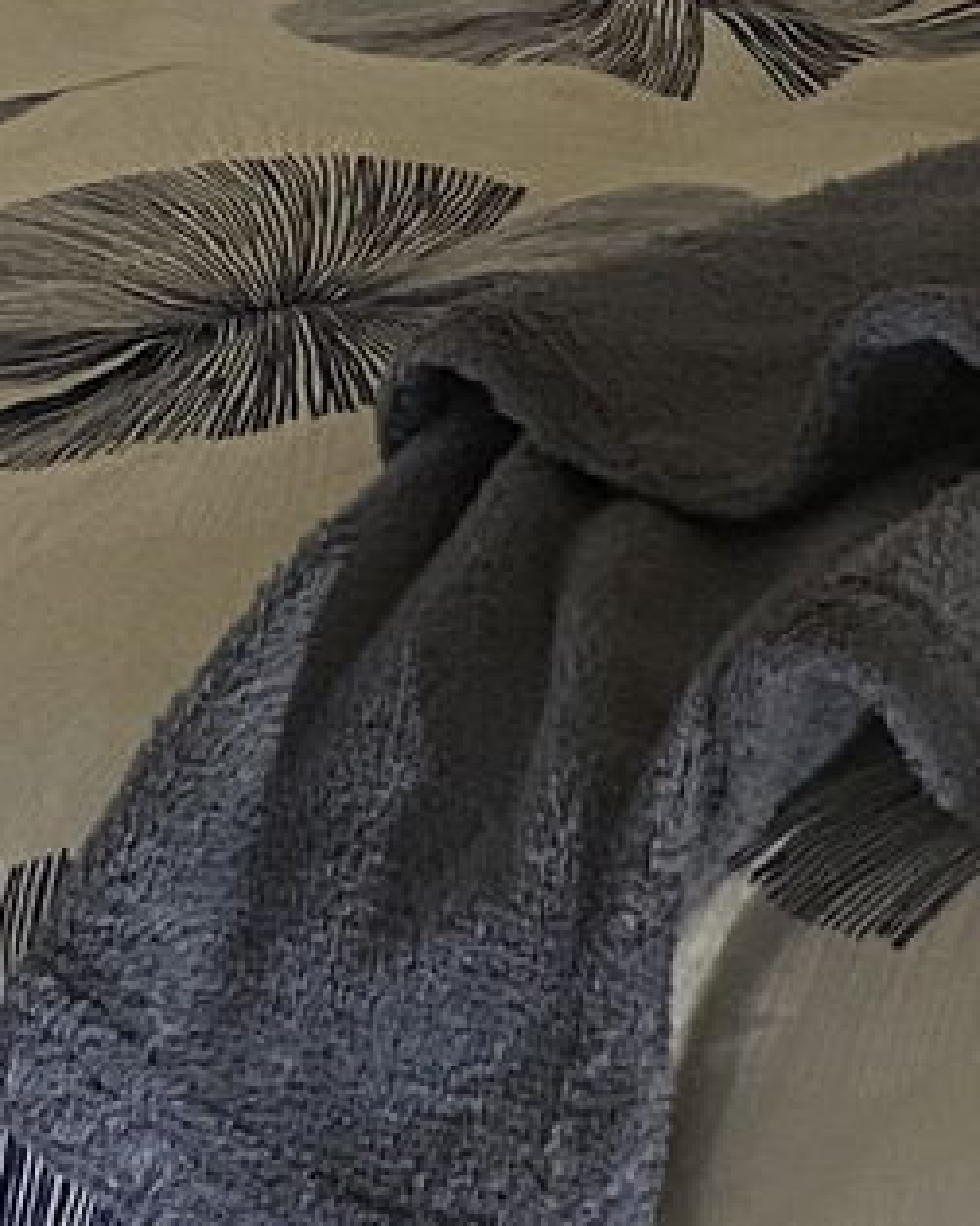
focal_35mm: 172
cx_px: 482
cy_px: -574
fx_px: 6236
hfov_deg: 9.0
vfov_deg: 10.8
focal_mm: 4.25
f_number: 1.8
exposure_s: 1/50
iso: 250
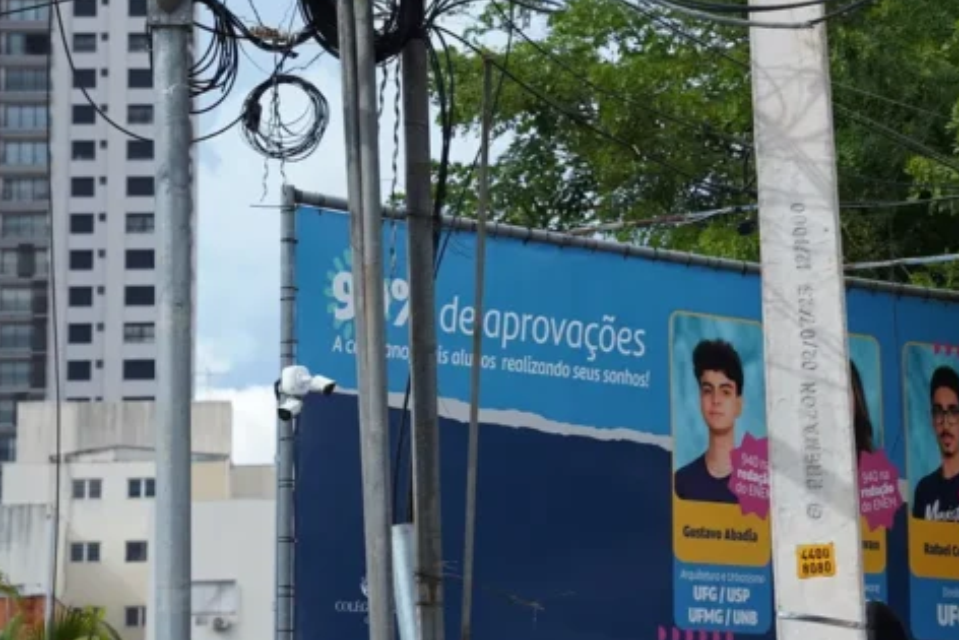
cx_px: 644
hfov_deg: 13.5
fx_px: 4050
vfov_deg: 9.0
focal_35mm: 152
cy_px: 97
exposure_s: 1/640
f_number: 4
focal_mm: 70
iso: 100
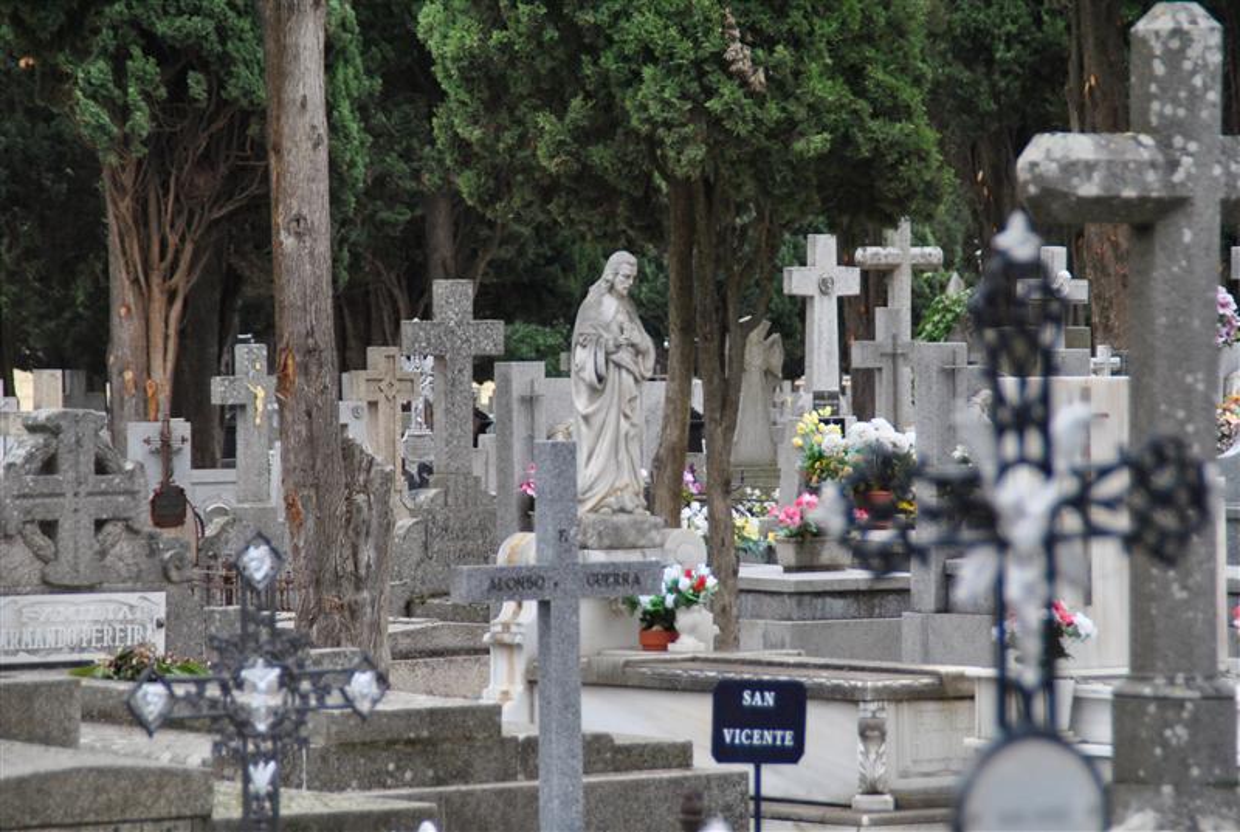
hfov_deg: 9.1
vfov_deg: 6.1
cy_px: 416
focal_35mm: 225
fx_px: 7766
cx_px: 620
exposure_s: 1/500
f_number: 6.3
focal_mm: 150
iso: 720
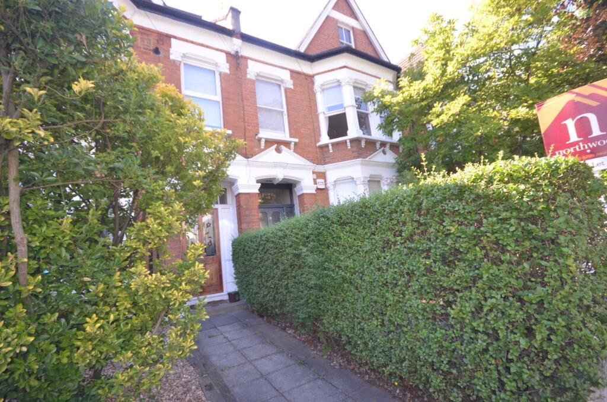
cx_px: 304
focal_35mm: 16
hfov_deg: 95.1
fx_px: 278
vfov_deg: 71.9
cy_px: 201
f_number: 4.2
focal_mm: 11
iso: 200
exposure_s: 1/125
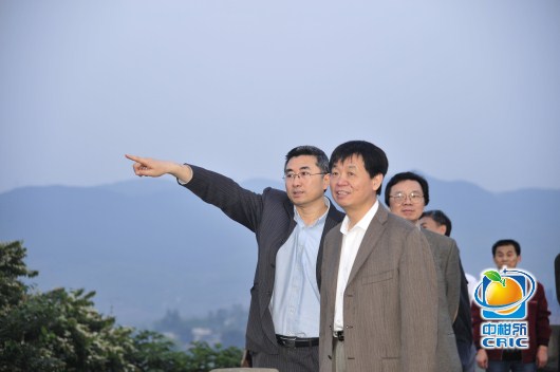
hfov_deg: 23.9
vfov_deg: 16.0
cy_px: 186
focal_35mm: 85
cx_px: 280
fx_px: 1321
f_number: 4
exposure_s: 1/100
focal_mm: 85
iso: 560
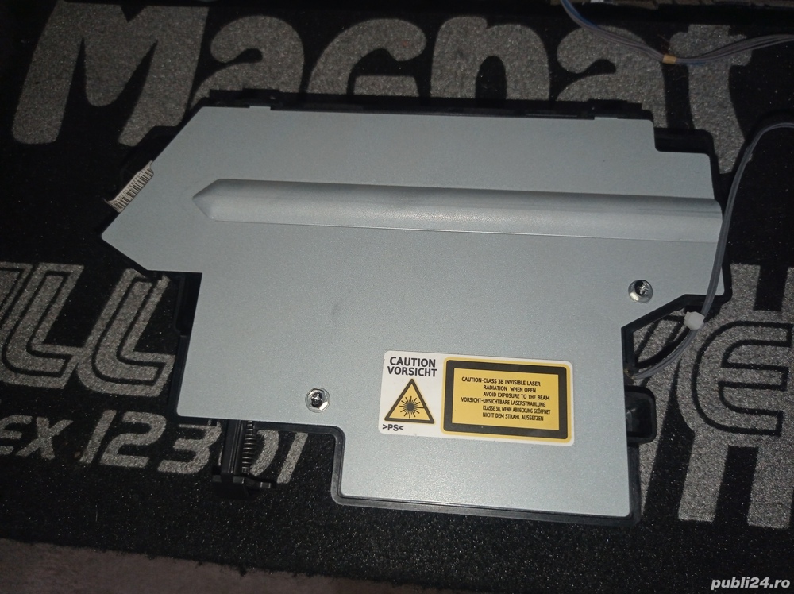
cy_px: 297
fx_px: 642
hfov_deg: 63.5
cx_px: 397
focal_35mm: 28
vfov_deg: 49.7
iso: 108
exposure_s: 1/50
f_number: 1.79
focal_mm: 4.74
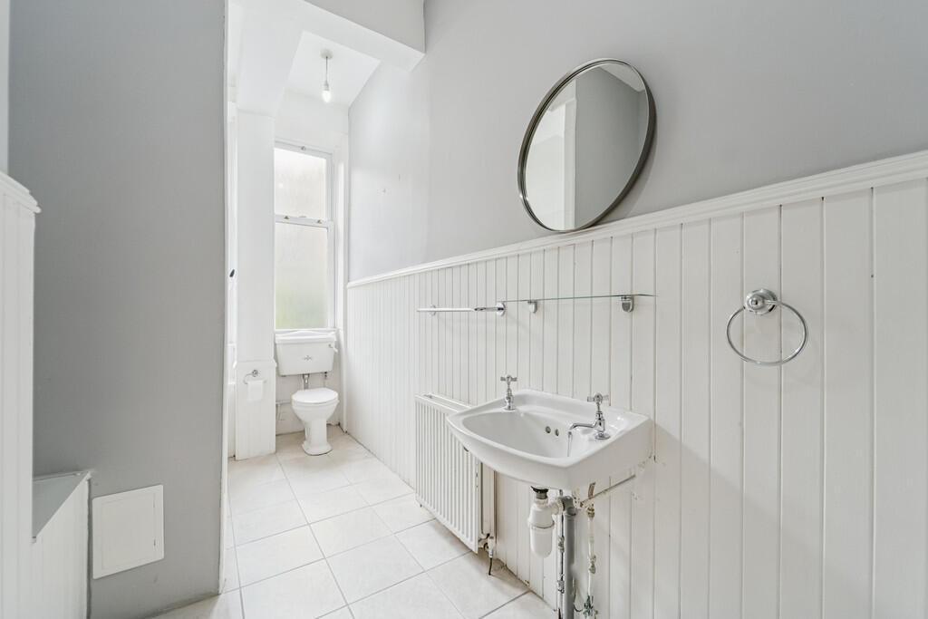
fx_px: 361
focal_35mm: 14
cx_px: 464
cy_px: 310
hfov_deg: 104.2
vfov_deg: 81.2
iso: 800
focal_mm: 14
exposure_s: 1/100
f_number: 5
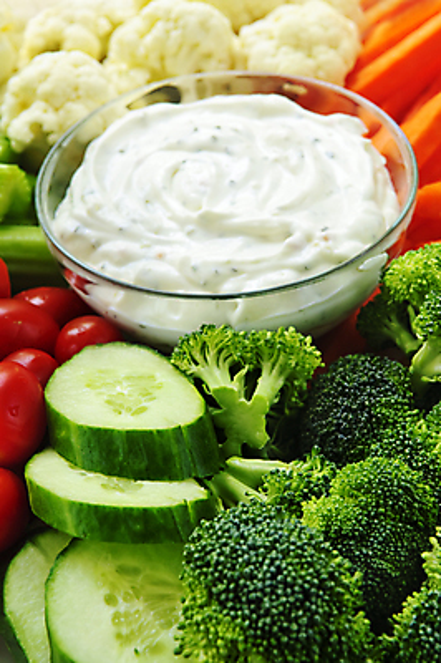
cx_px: 220
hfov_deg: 16.5
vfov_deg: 24.6
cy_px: 332
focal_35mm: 82
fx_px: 1518
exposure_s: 1/25
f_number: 9
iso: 200
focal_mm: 55
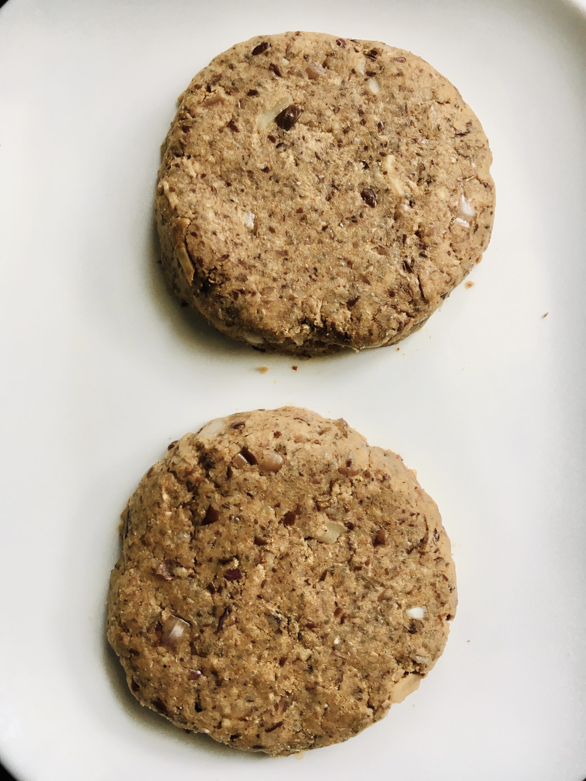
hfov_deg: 48.2
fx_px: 655
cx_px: 293
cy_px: 390
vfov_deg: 61.7
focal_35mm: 29
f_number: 2.2
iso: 32
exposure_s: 1/30
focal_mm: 4.15
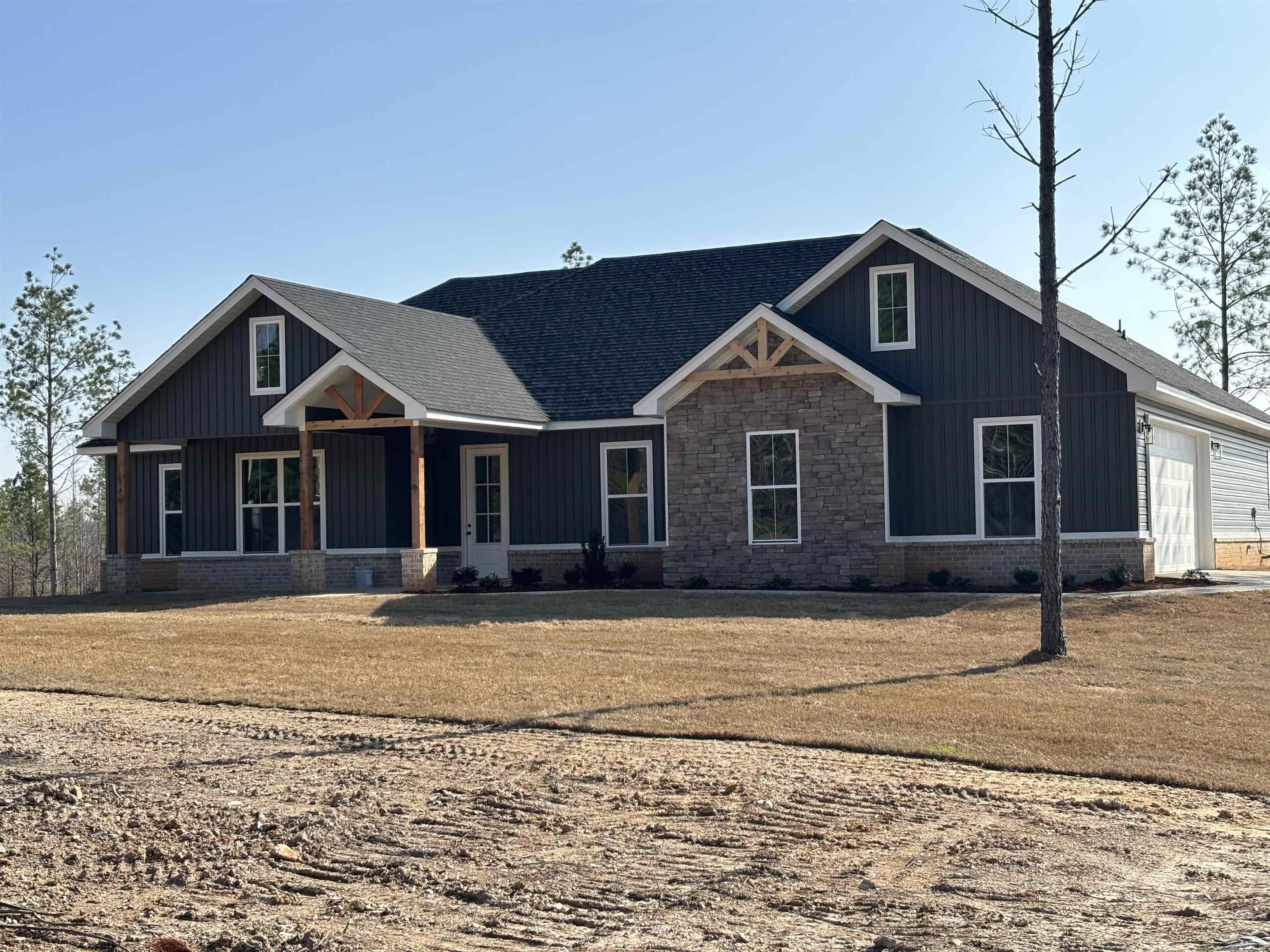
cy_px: 476
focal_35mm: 52
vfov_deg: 28.0
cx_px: 635
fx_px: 1908
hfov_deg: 36.8
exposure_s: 1/2639
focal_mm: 5.96
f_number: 1.6
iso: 32
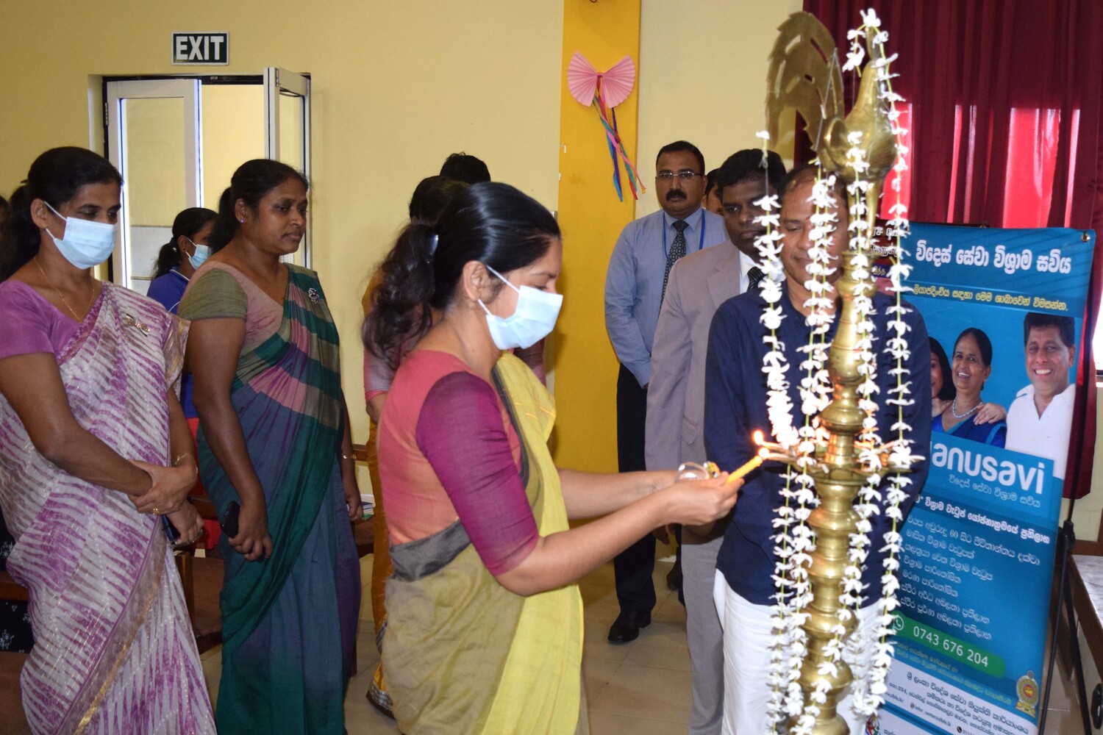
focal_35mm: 27
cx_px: 552
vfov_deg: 47.9
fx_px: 827
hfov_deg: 67.4
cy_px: 368
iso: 1250
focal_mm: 18
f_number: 3.5
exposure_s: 1/60
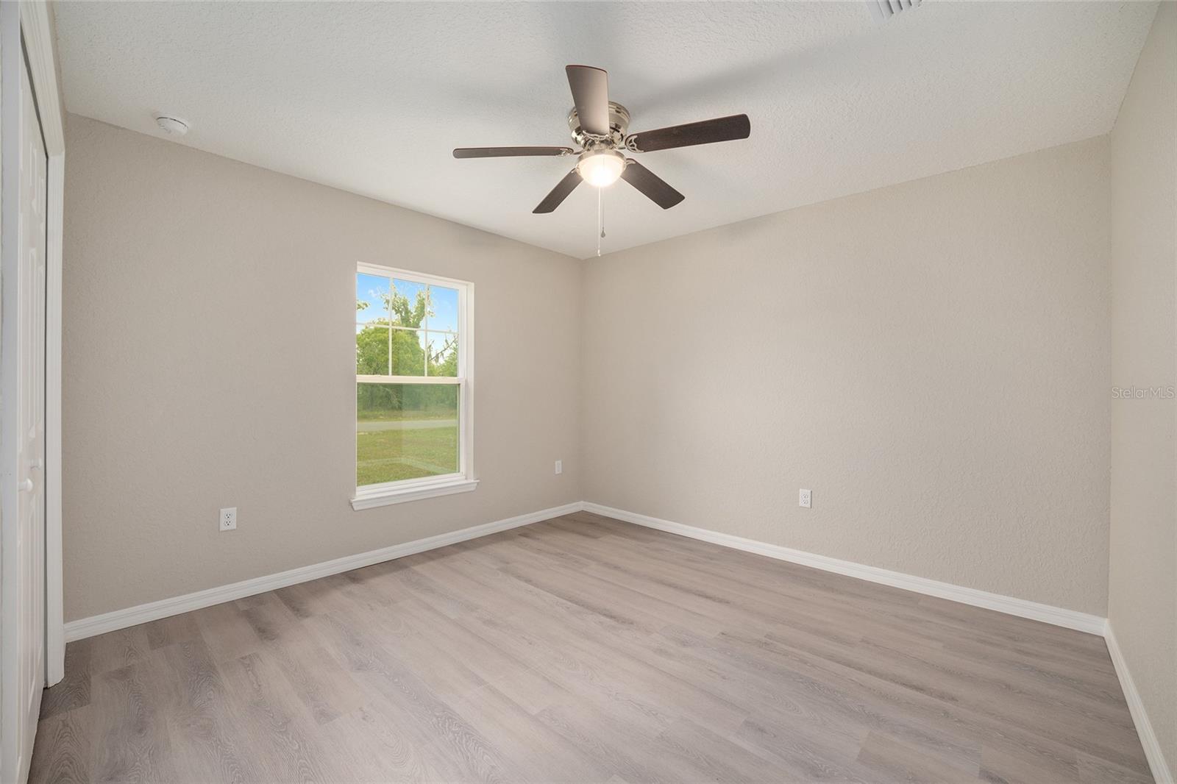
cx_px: 588
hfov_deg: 104.3
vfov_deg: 81.2
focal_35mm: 14
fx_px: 458
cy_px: 392
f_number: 7.1
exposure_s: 1/8
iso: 500
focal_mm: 14
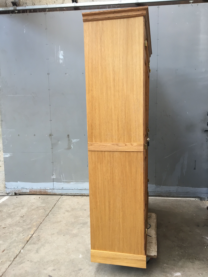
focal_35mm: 29
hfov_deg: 48.2
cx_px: 104
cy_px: 138
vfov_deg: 61.7
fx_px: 232
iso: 80
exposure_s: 1/33
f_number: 2.2
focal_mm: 4.15
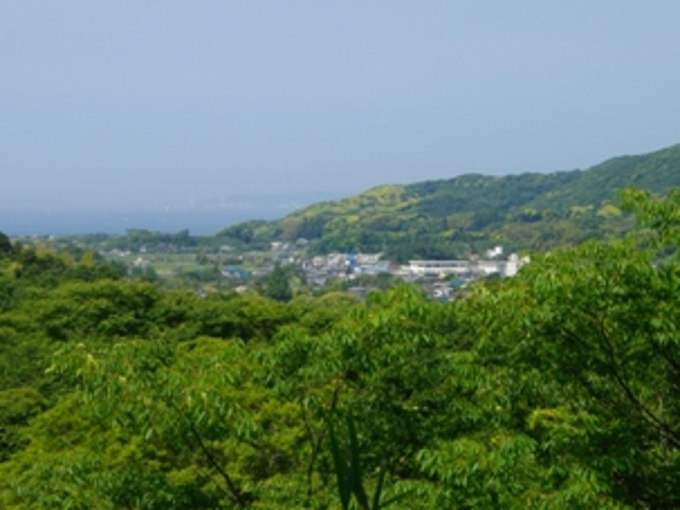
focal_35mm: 114
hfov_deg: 17.3
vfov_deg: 13.0
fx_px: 2239
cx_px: 393
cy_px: 186
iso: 100
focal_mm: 13.7
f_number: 4.6
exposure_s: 1/640
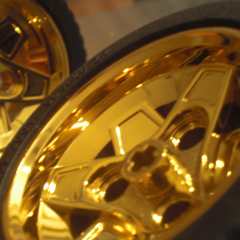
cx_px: 101
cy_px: 139
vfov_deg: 26.9
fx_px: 502
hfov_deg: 26.9
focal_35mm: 64
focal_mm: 6.3
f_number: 3.1
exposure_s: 1/2
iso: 200
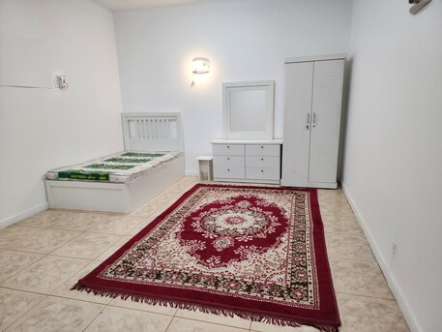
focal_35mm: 23
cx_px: 221
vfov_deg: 58.9
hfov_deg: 73.9
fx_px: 294
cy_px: 166
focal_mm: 6.4
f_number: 1.8
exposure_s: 1/120
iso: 160
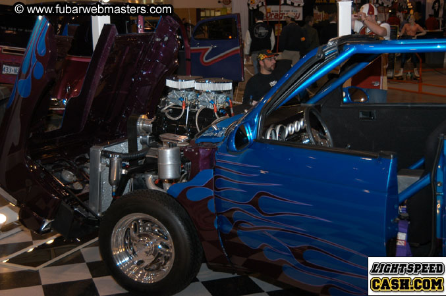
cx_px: 223
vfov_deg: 23.7
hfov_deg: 35.1
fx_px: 705
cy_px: 148
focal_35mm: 57
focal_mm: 38
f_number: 5
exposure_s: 1/60
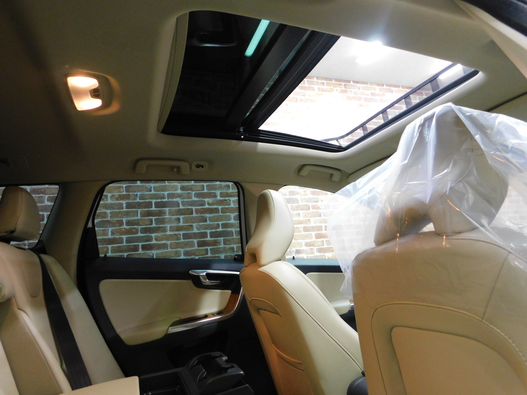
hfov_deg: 73.9
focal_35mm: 23
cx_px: 264
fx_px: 350
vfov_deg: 58.9
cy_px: 198
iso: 400
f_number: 3
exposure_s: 1/20
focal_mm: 4
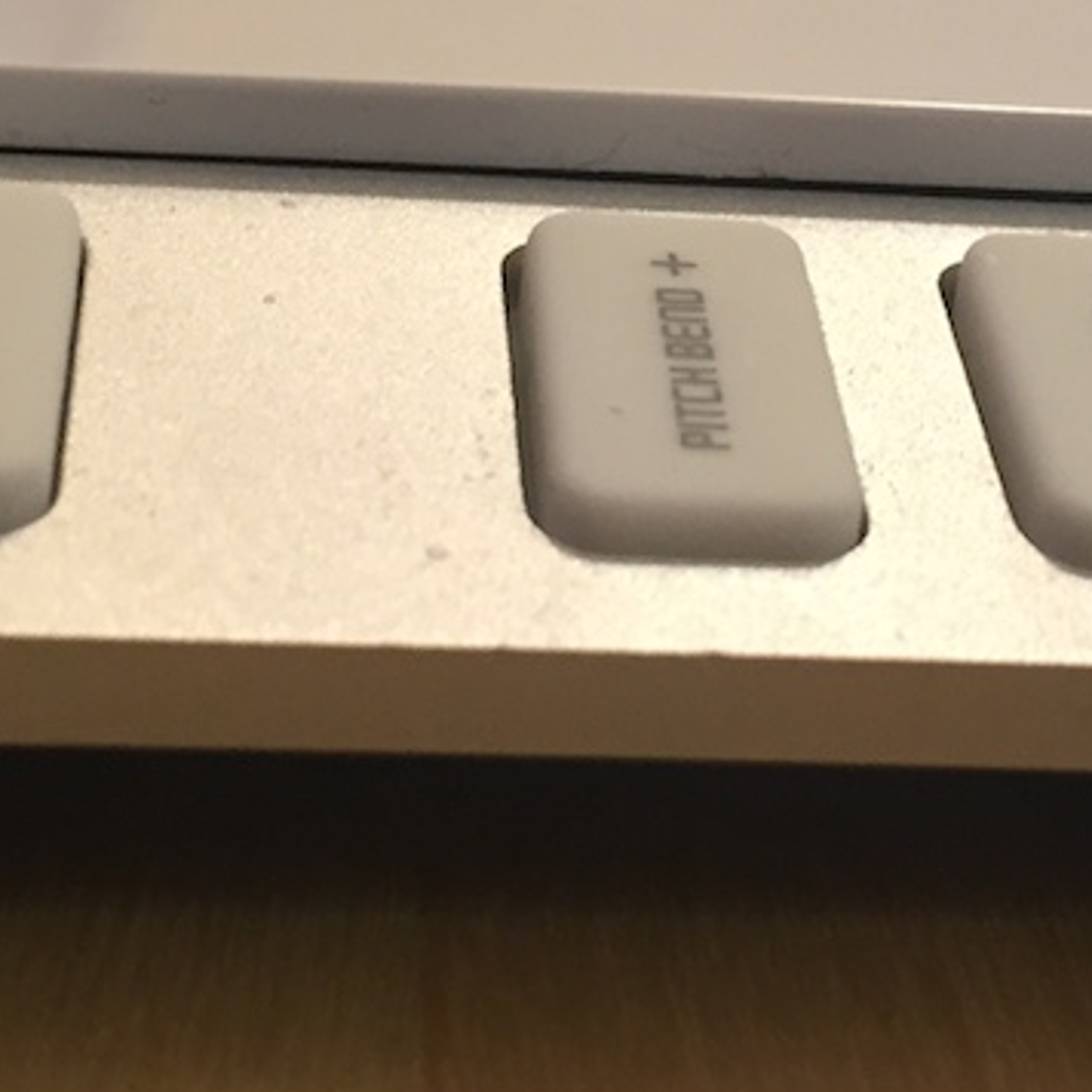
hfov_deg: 17.7
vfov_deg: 17.3
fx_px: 3498
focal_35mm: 98
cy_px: 3
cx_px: 742
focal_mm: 4.15
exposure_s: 1/30
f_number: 2.2
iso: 100
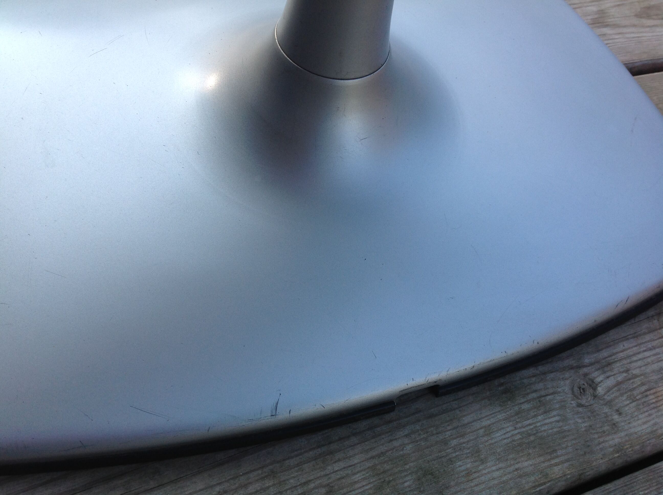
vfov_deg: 40.6
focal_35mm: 35
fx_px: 669
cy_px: 248
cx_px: 332
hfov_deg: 52.7
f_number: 2.4
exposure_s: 1/285
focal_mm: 4.28
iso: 50
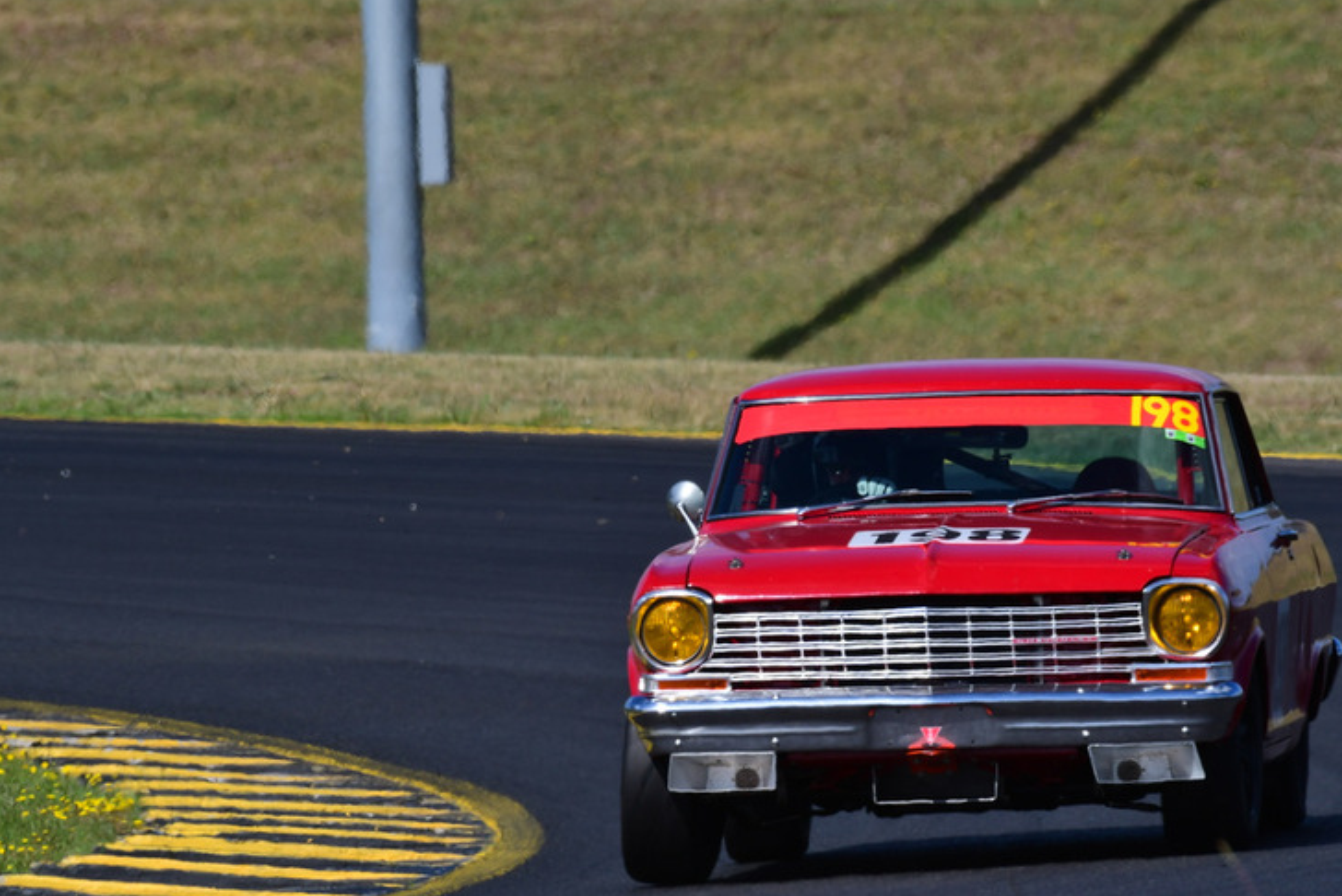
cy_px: 474
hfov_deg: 2.5
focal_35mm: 824
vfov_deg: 1.7
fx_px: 30727
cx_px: 736
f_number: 11
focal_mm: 500
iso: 250
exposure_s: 1/640
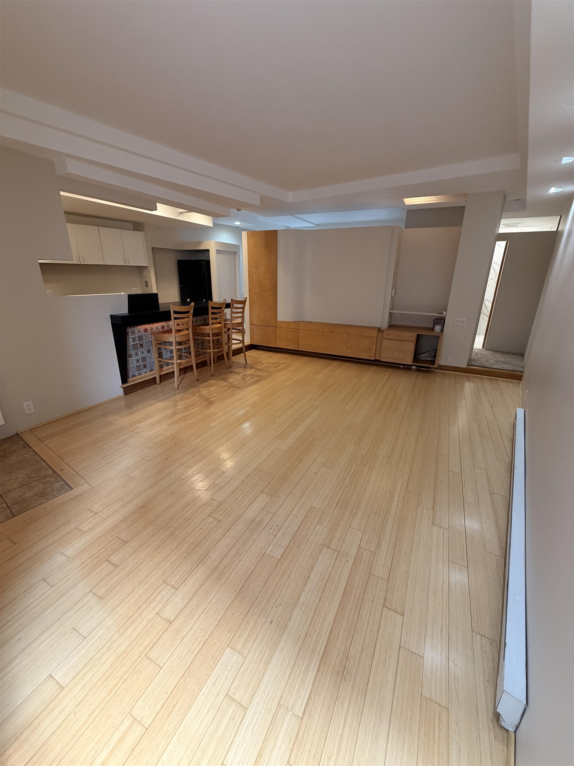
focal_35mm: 14
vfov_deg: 102.1
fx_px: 310
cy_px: 383
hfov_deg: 85.7
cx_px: 287
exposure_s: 1/60
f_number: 2.2
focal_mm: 2.22
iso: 250
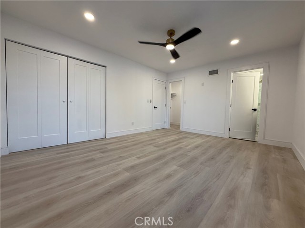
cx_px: 152
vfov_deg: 85.7
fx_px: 123
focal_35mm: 14
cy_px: 114
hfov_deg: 102.1
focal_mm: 2.22
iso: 160
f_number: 2.2
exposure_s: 1/120
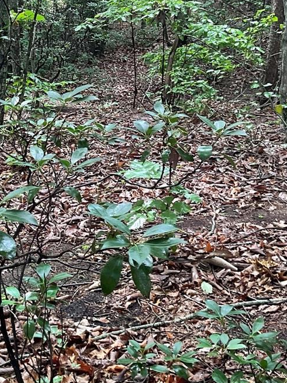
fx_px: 752
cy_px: 60
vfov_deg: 27.8
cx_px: 72
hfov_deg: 21.4
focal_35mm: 68
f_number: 1.8
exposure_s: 1/60
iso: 64
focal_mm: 3
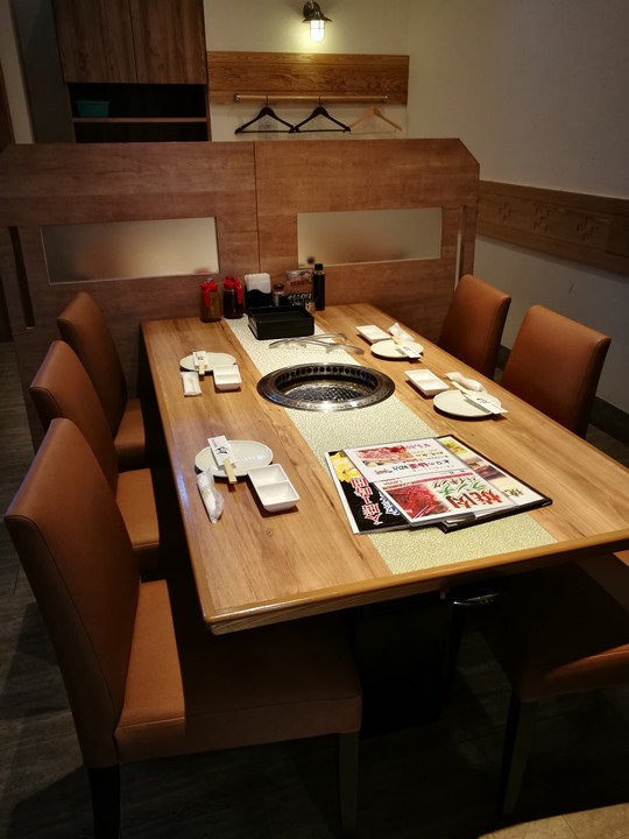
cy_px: 420
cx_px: 314
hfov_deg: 51.4
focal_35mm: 27
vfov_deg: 65.3
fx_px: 654
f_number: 2.2
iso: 200
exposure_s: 1/30
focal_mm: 4.5
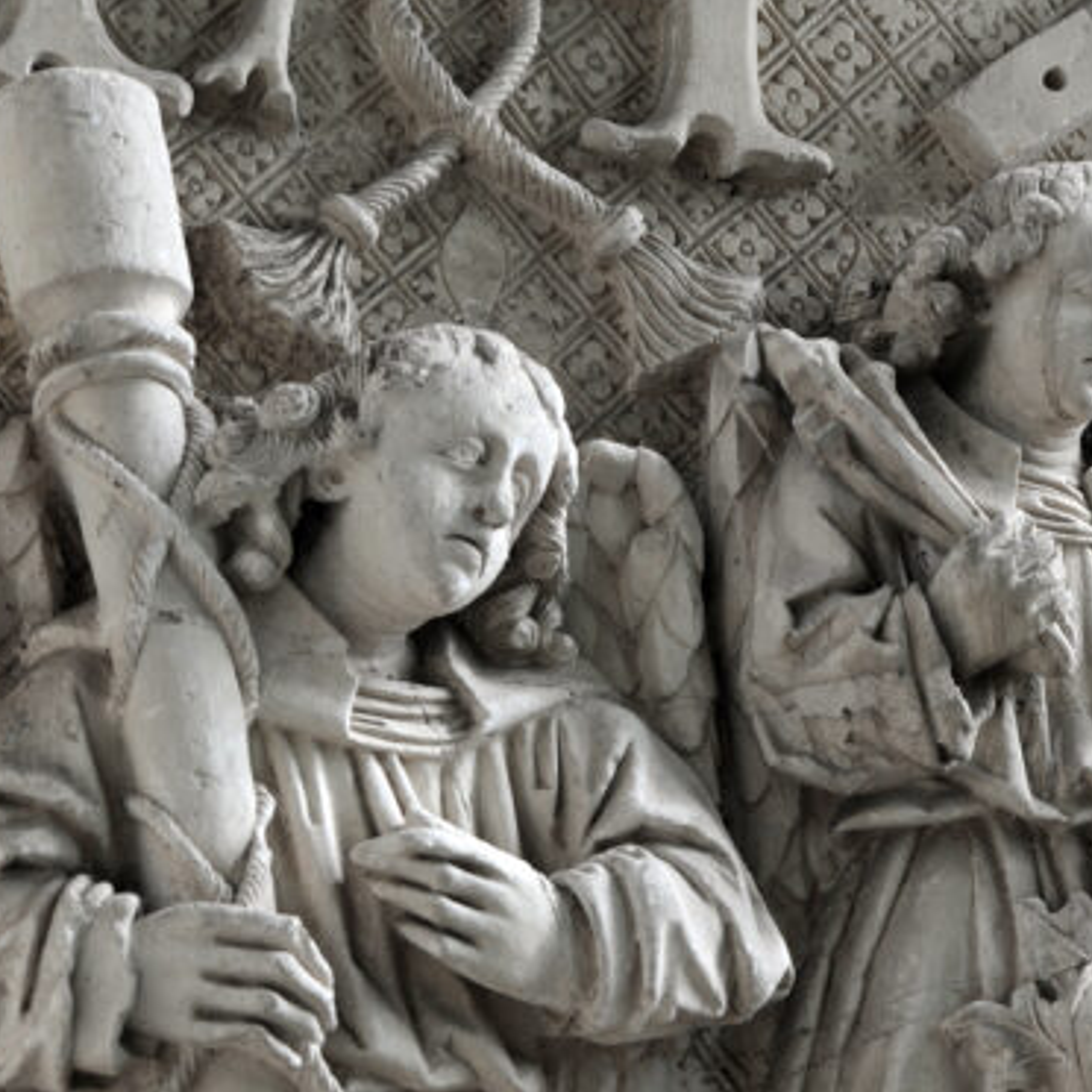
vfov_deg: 5.2
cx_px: 1069
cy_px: 823
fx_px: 12099
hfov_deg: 5.2
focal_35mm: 339
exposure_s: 1/25
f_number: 7.1
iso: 200
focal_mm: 165
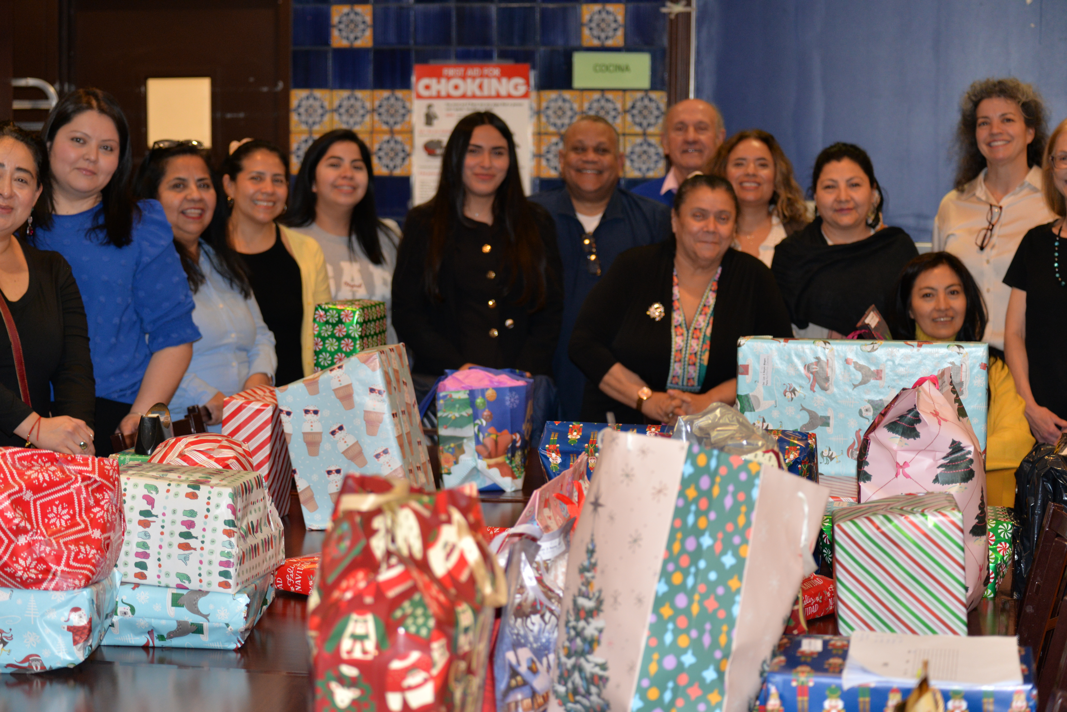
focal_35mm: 82
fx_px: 2431
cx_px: 534
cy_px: 356
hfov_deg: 24.8
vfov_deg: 16.7
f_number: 4.5
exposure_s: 1/60
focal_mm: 82
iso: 800
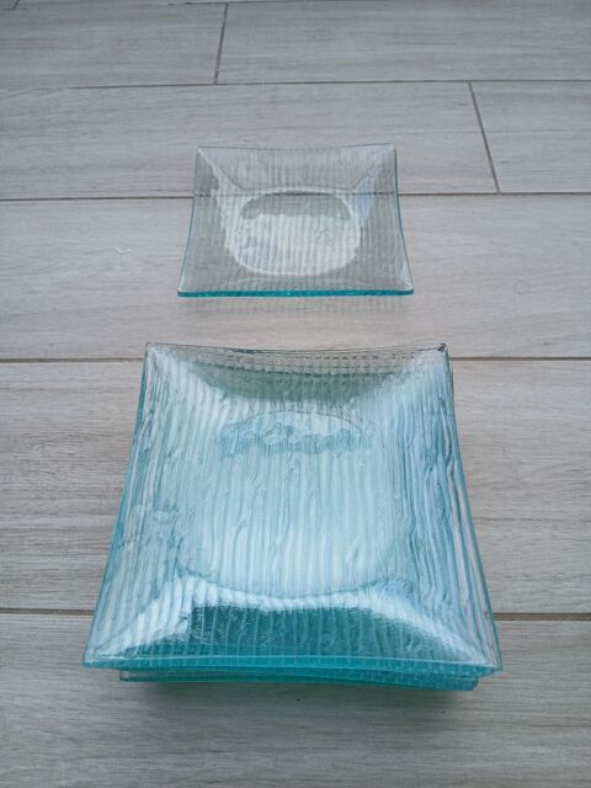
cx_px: 296
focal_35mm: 26
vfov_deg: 67.3
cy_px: 394
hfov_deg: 53.1
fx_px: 592
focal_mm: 3.98
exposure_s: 1/108
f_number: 1.8
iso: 20
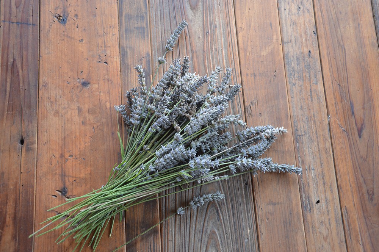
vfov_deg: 28.0
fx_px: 505
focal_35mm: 48
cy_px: 126
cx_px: 190
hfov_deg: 41.1
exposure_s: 1/80
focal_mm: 32
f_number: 4.5
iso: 400
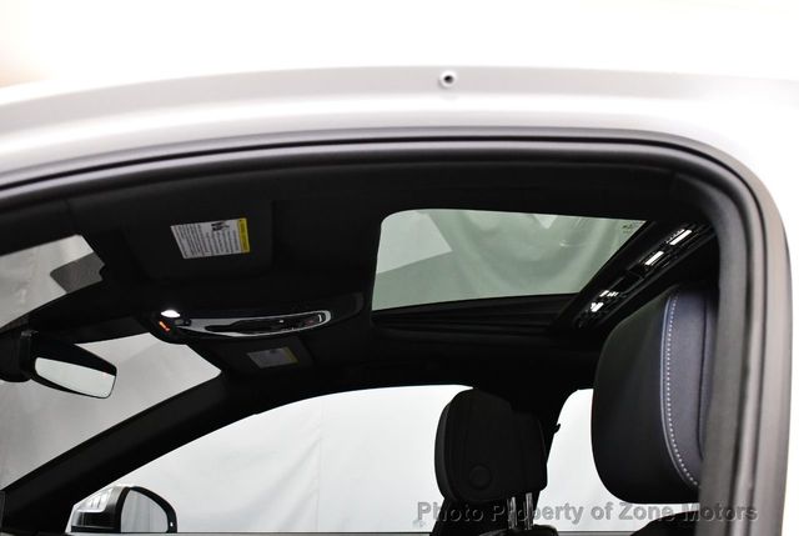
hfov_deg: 53.1
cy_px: 268
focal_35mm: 36
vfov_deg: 37.0
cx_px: 400
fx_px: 800
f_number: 3.5
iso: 2500
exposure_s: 1/125
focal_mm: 18
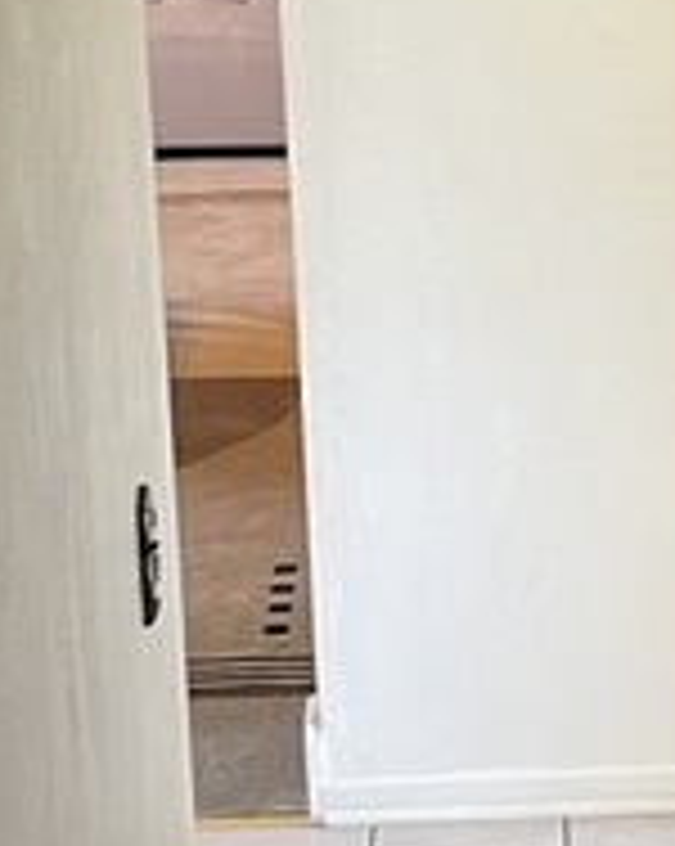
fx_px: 3652
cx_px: 837
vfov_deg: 13.2
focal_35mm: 146
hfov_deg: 10.4
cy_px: 418
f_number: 1.6
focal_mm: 5.1
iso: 320
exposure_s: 1/60
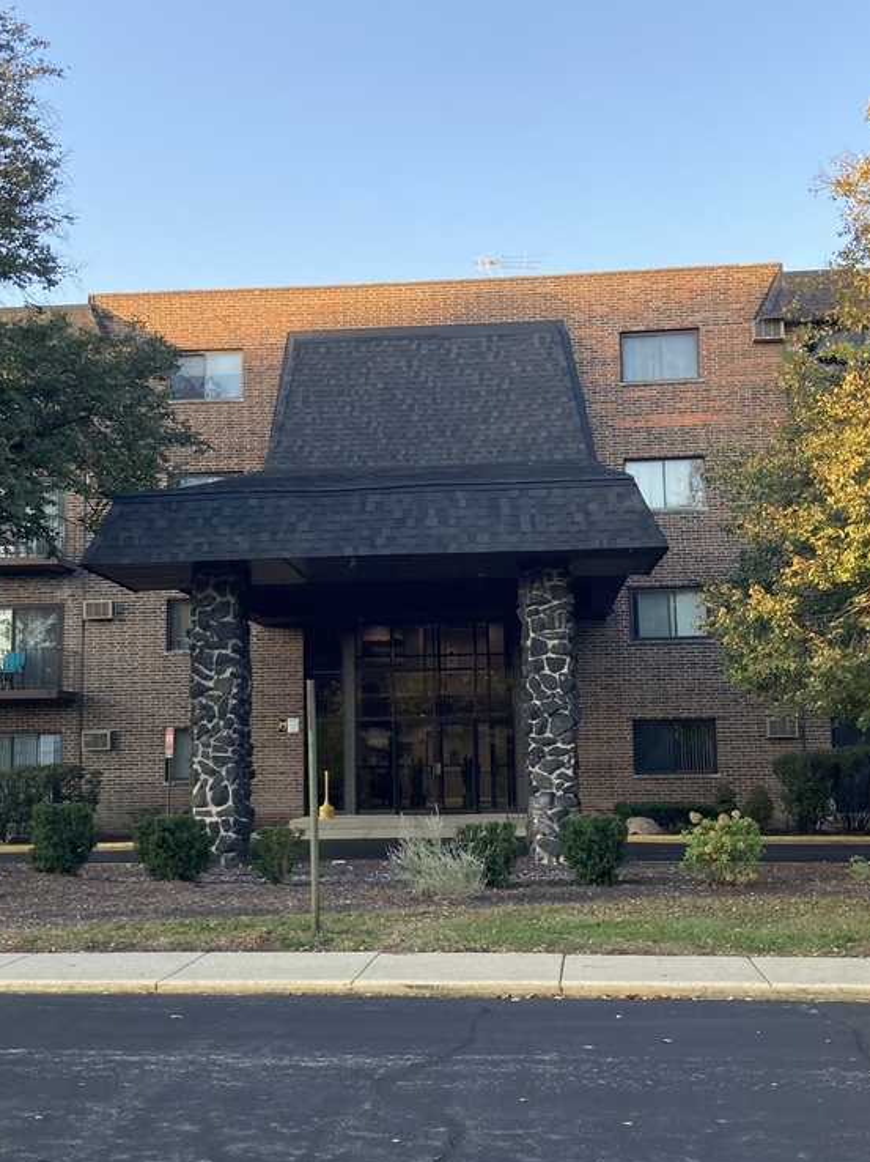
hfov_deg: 35.1
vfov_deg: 45.8
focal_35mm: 41
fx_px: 1375
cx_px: 398
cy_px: 572
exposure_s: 1/165
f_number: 1.8
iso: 20
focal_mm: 3.99
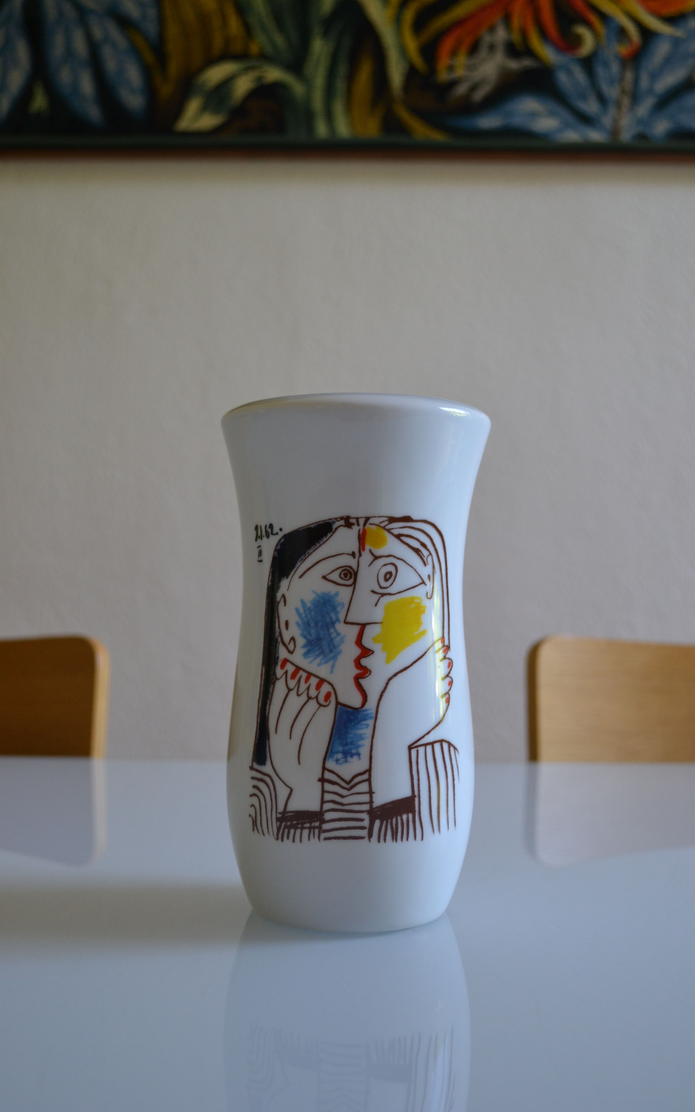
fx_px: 1212
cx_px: 351
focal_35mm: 40
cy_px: 559
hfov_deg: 32.0
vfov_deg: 49.3
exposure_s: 1/60
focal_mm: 26
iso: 400
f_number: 4.2
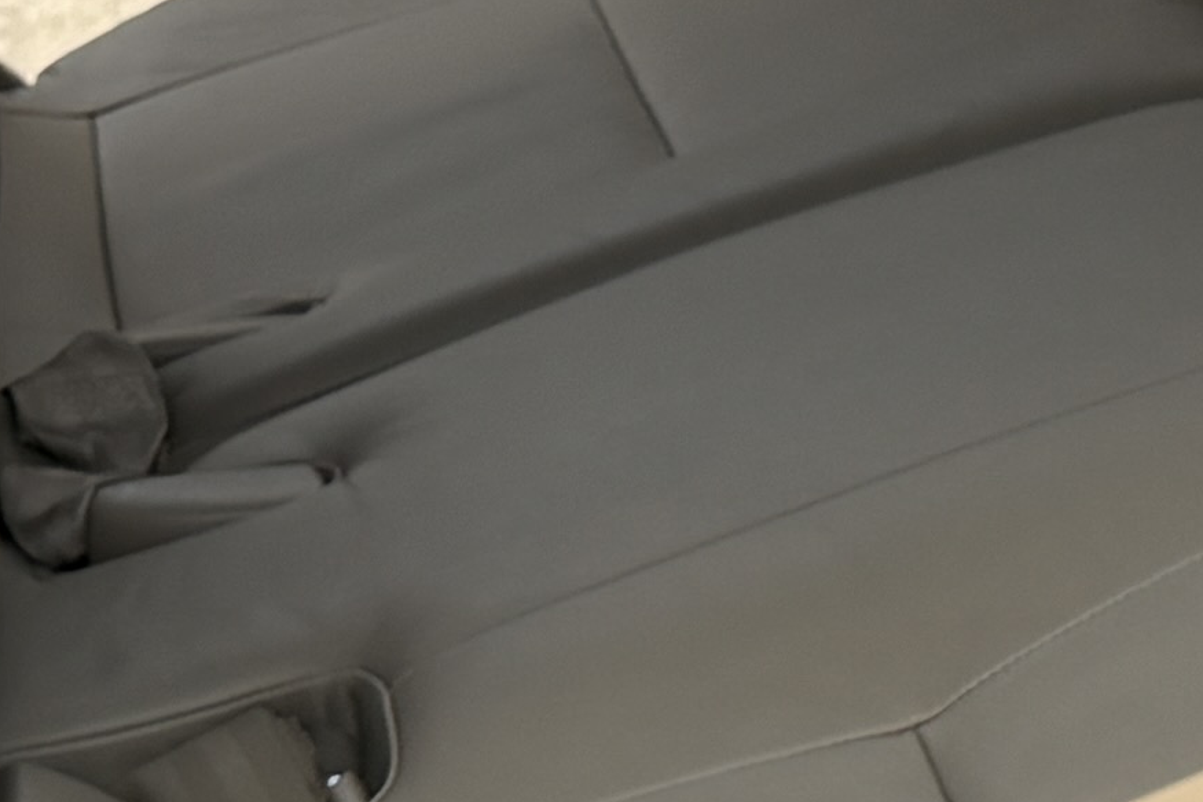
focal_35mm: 163
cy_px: -407
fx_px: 5446
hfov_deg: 12.6
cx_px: 799
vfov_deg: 8.2
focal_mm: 6.76
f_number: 1.78
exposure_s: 1/3425
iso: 100
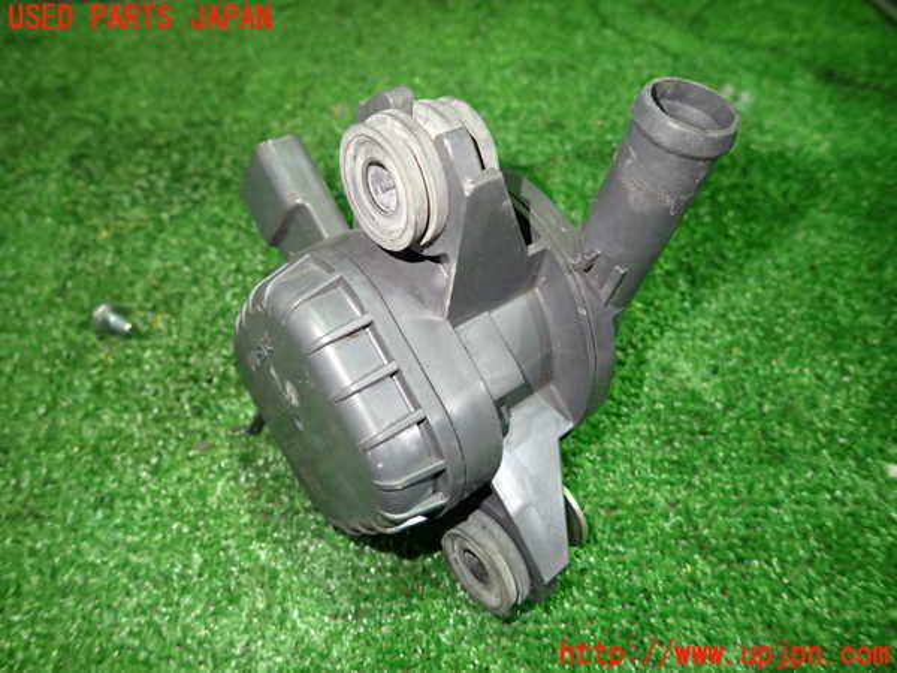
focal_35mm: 25
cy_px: 336
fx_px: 648
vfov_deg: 54.9
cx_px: 448
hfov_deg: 69.4
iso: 250
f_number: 2
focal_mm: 4.5
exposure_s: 1/30
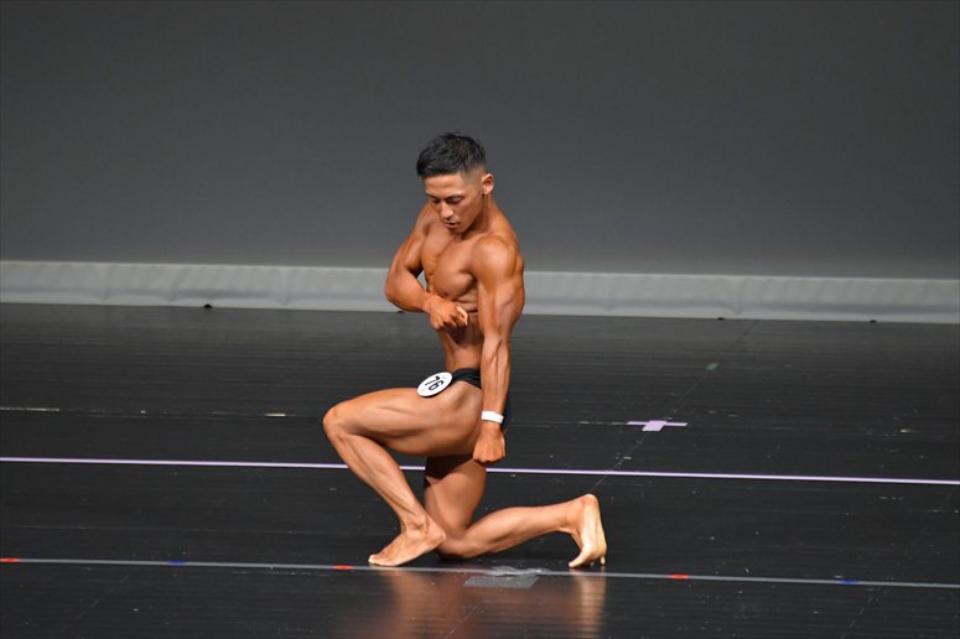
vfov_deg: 3.1
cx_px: 480
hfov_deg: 4.6
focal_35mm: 450
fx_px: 11994
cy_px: 320
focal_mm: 300
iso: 4000
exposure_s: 1/400
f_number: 5.6
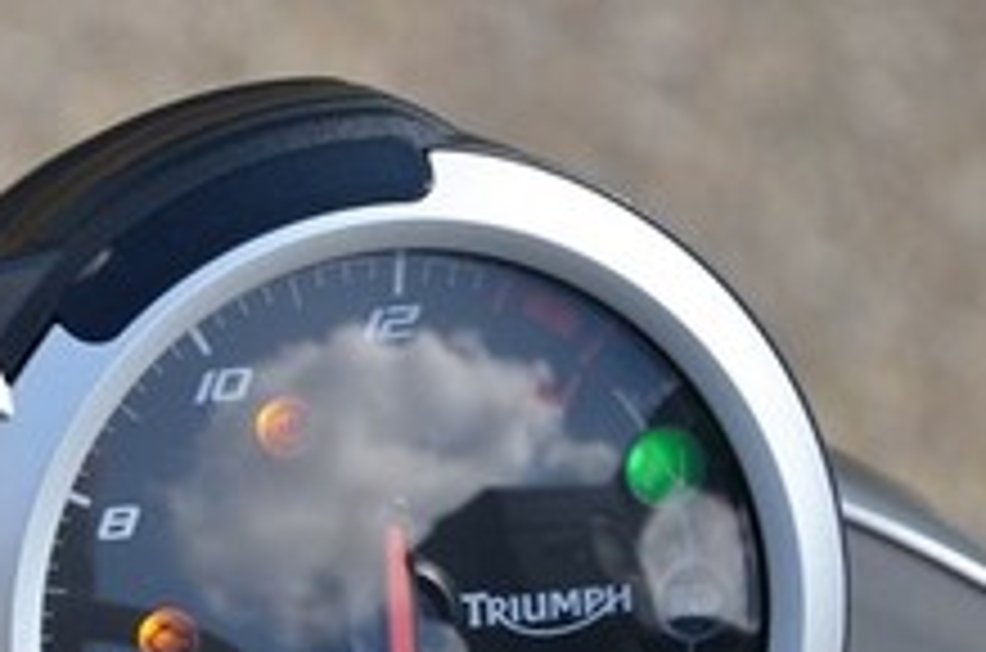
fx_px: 6314
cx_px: 27
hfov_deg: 8.9
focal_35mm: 231
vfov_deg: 5.9
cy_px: 598
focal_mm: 75
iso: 100
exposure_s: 1/250
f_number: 7.1
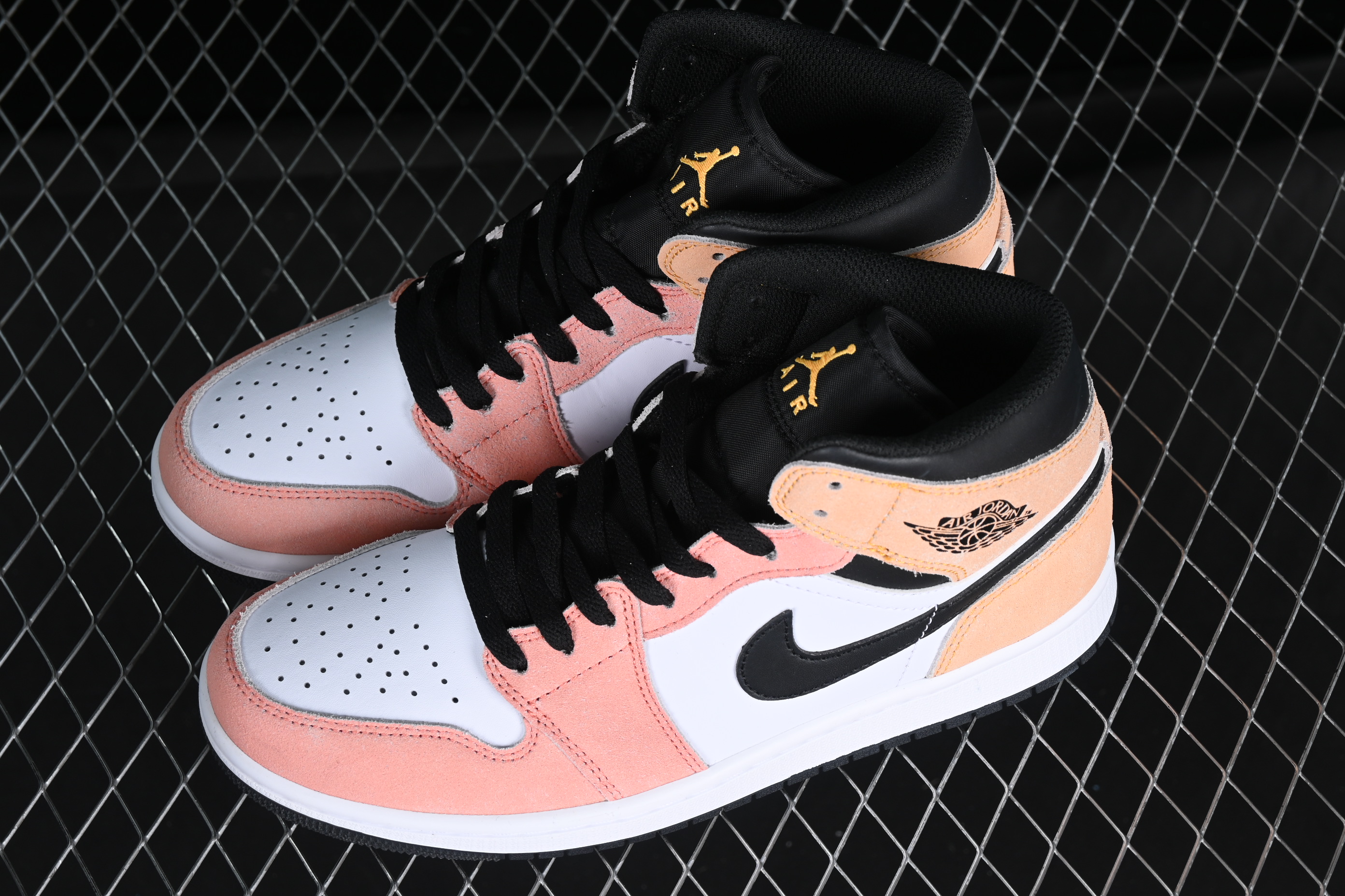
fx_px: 2802
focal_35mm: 75
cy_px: 448
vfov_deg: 18.2
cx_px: 672
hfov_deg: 27.0
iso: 160
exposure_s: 1/60
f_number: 7.1
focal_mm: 50
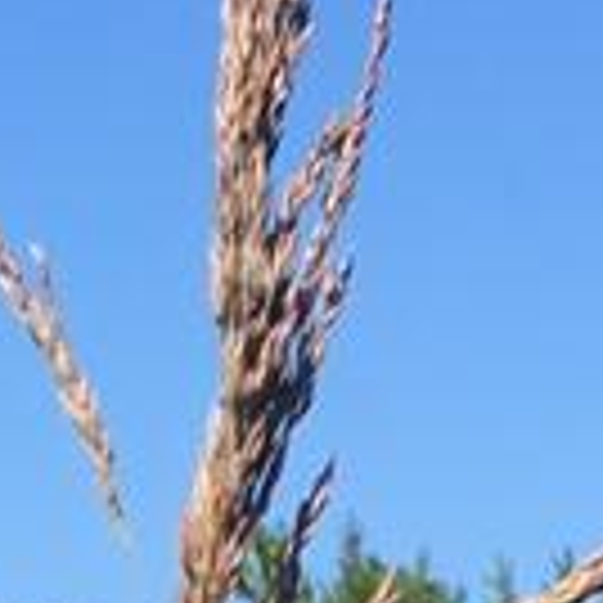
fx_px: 5026
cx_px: 306
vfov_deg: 6.1
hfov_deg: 6.9
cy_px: 2092
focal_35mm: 255
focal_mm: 4.15
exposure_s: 1/1026
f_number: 2.2
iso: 25
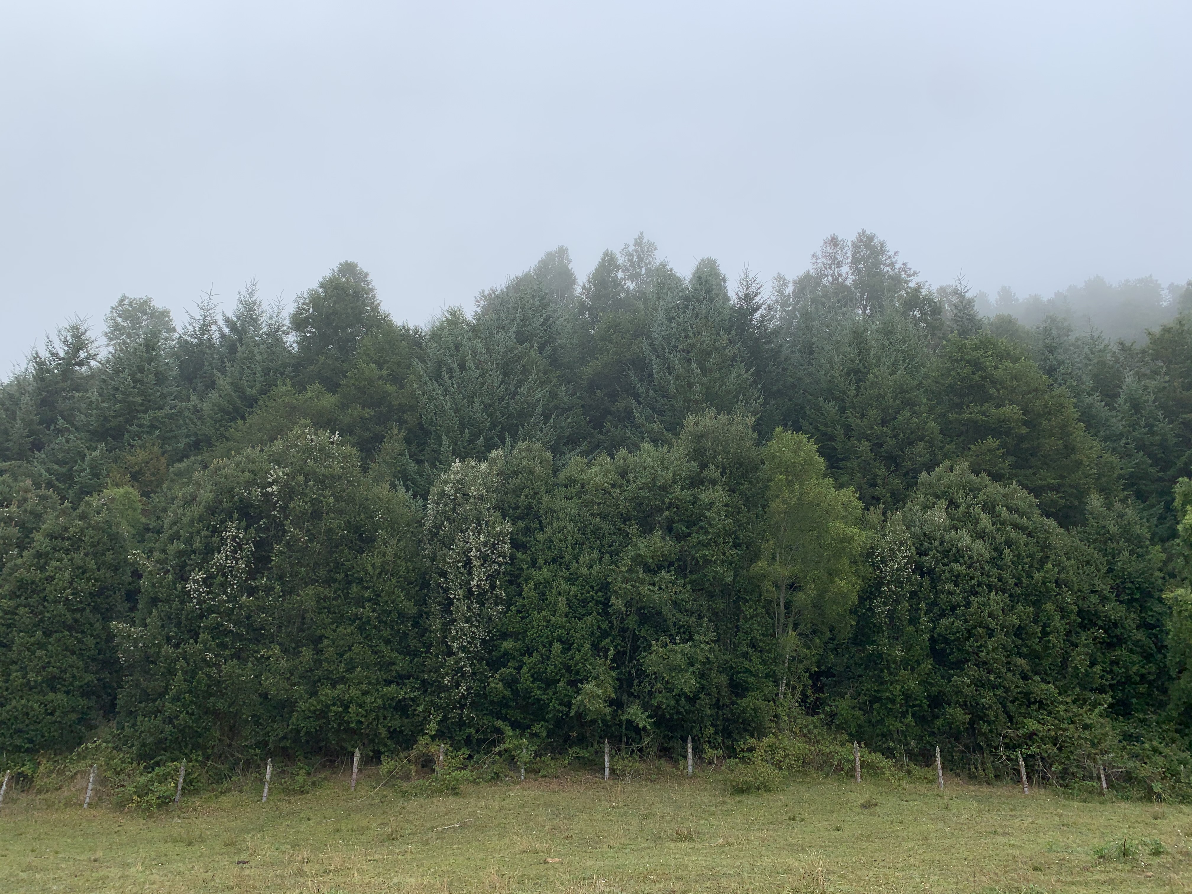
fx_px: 895
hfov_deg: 67.3
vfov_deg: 53.1
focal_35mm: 26
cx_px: 596
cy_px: 447
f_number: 1.8
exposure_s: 1/612
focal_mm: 4.25
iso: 25
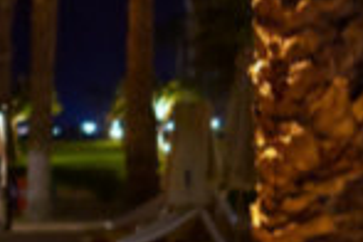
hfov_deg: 6.5
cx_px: -220
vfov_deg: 4.4
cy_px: 6
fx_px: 3166
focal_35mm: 314
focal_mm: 30
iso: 6400
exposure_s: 1/80
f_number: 2
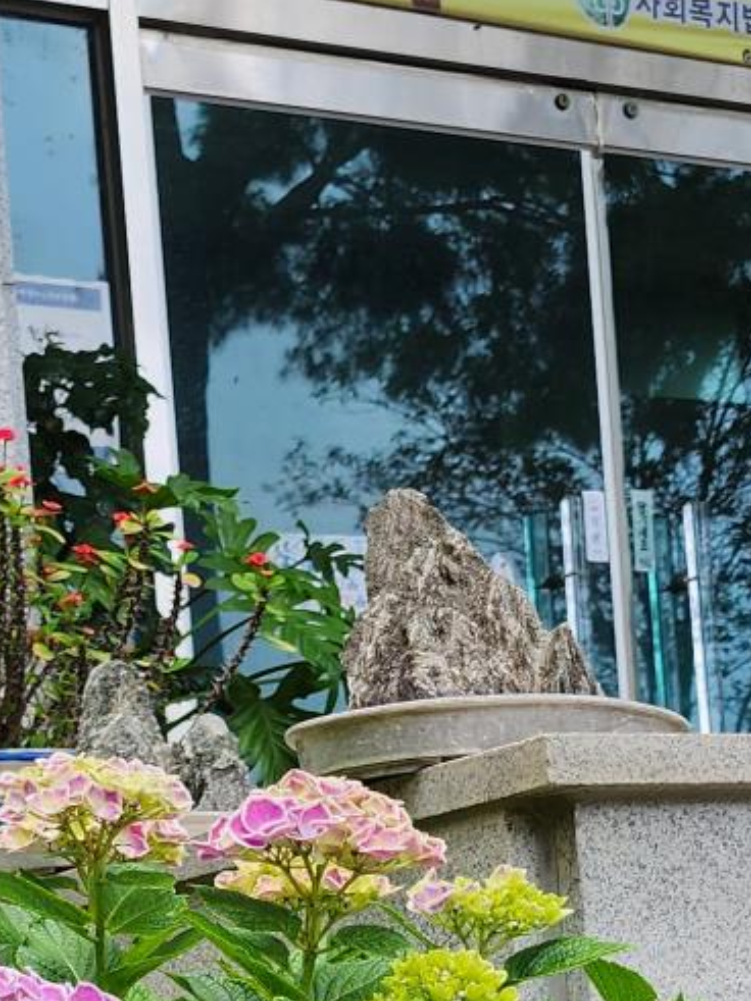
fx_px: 2778
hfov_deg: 15.4
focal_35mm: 96
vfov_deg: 19.6
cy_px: 1107
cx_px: 304
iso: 12
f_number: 1.8
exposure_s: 1/227
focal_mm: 6.4
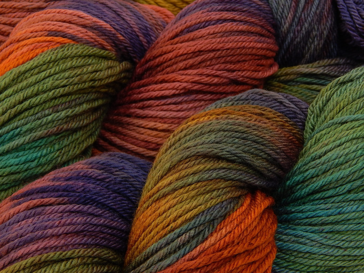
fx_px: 988
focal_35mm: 94
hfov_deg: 20.9
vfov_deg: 15.7
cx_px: 182
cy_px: 136
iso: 125
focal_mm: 16.6
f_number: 4.4
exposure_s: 1/15
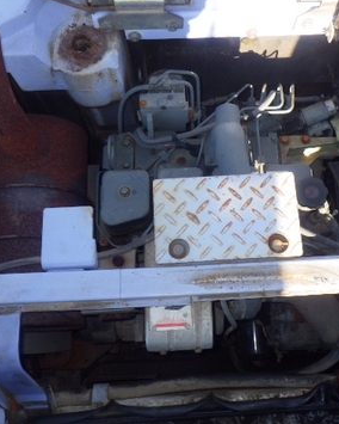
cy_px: 211
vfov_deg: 49.1
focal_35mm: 37
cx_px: 203
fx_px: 464
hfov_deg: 40.0
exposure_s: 1/320
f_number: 4.2
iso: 250
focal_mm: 5
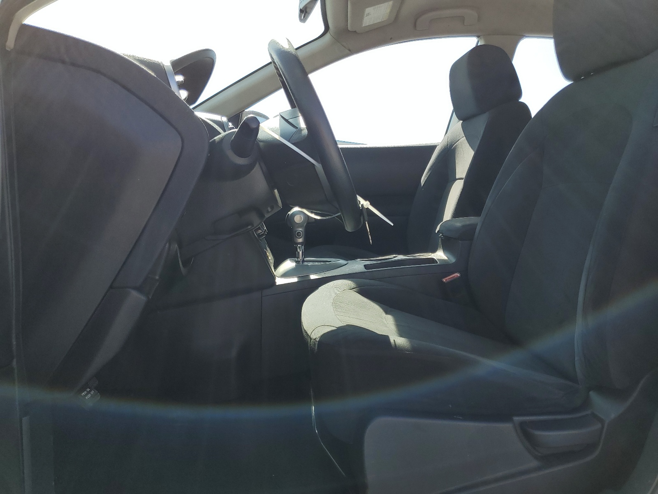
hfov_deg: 67.3
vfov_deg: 53.1
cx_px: 329
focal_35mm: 26
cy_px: 247
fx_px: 494
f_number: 1.5
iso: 50
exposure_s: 1/1111
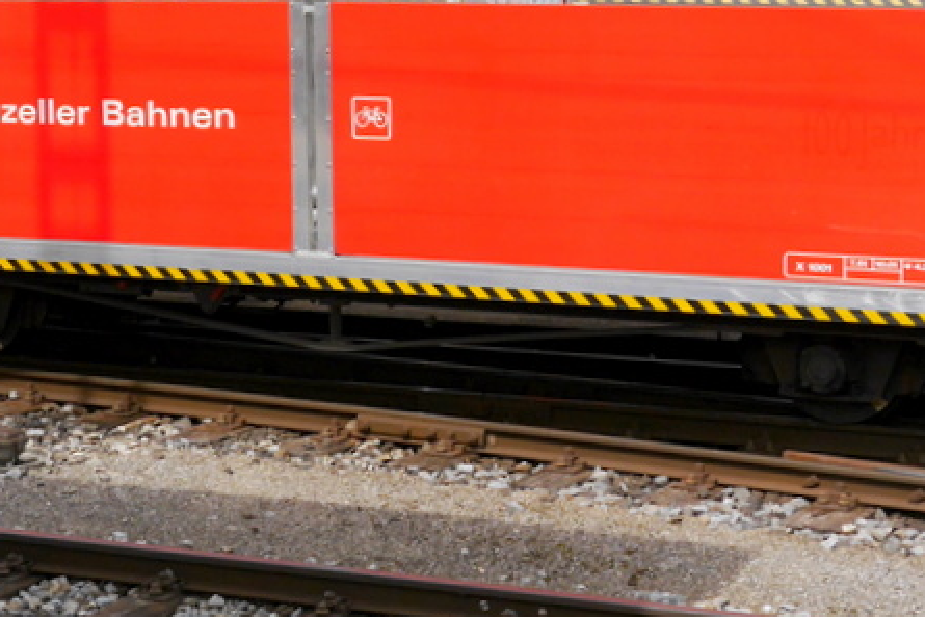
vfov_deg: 13.5
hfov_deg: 20.1
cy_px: 133
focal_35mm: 101
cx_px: 320
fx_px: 2596
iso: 160
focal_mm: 18
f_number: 7.1
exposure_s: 1/320
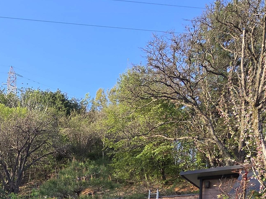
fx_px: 307
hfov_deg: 43.3
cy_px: 243
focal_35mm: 40
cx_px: 33
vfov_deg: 30.2
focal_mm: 2.2
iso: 50
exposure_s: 1/734
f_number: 2.2
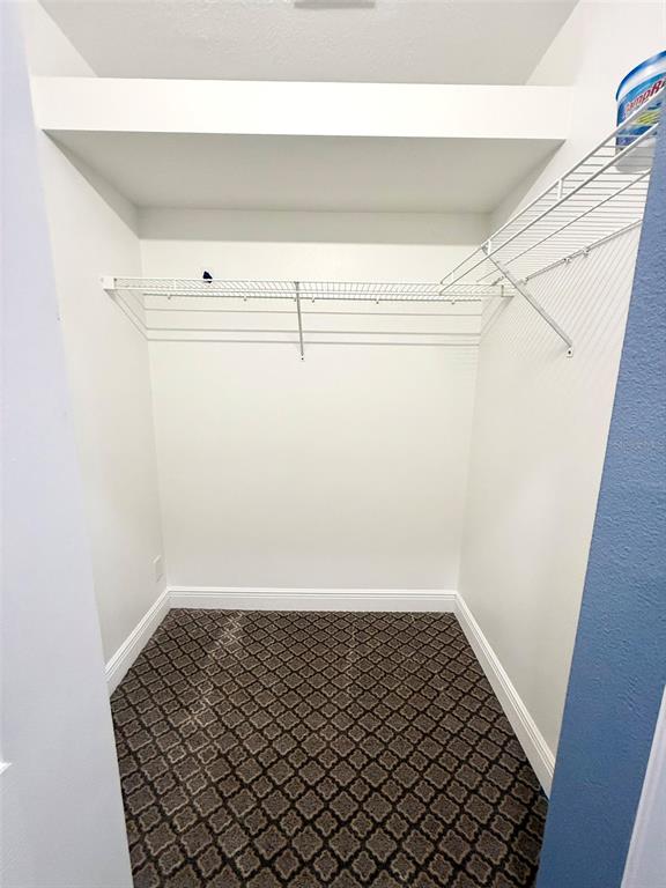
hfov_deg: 85.7
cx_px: 333
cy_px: 444
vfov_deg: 102.1
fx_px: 359
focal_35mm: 14
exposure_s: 1/120
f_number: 2.2
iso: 250
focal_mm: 2.22
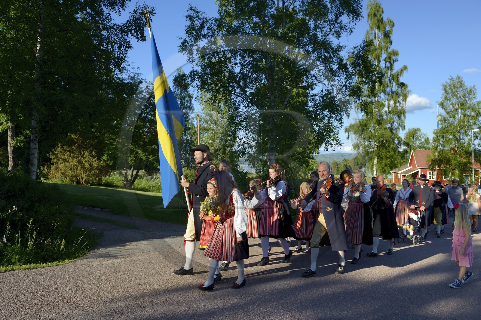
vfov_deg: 46.3
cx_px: 240
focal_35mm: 28
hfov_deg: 65.5
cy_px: 160
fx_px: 374
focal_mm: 28
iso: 200
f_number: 7.1
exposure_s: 1/320
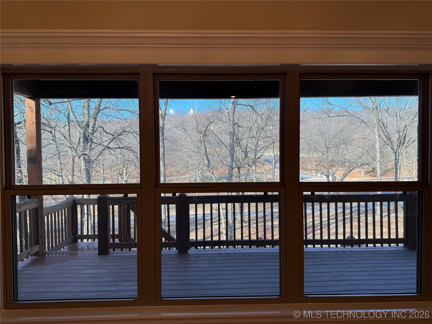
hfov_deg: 71.6
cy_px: 162
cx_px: 216
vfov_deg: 56.8
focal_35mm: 24
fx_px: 300
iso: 80
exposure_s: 1/448
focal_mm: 6.76
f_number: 1.78
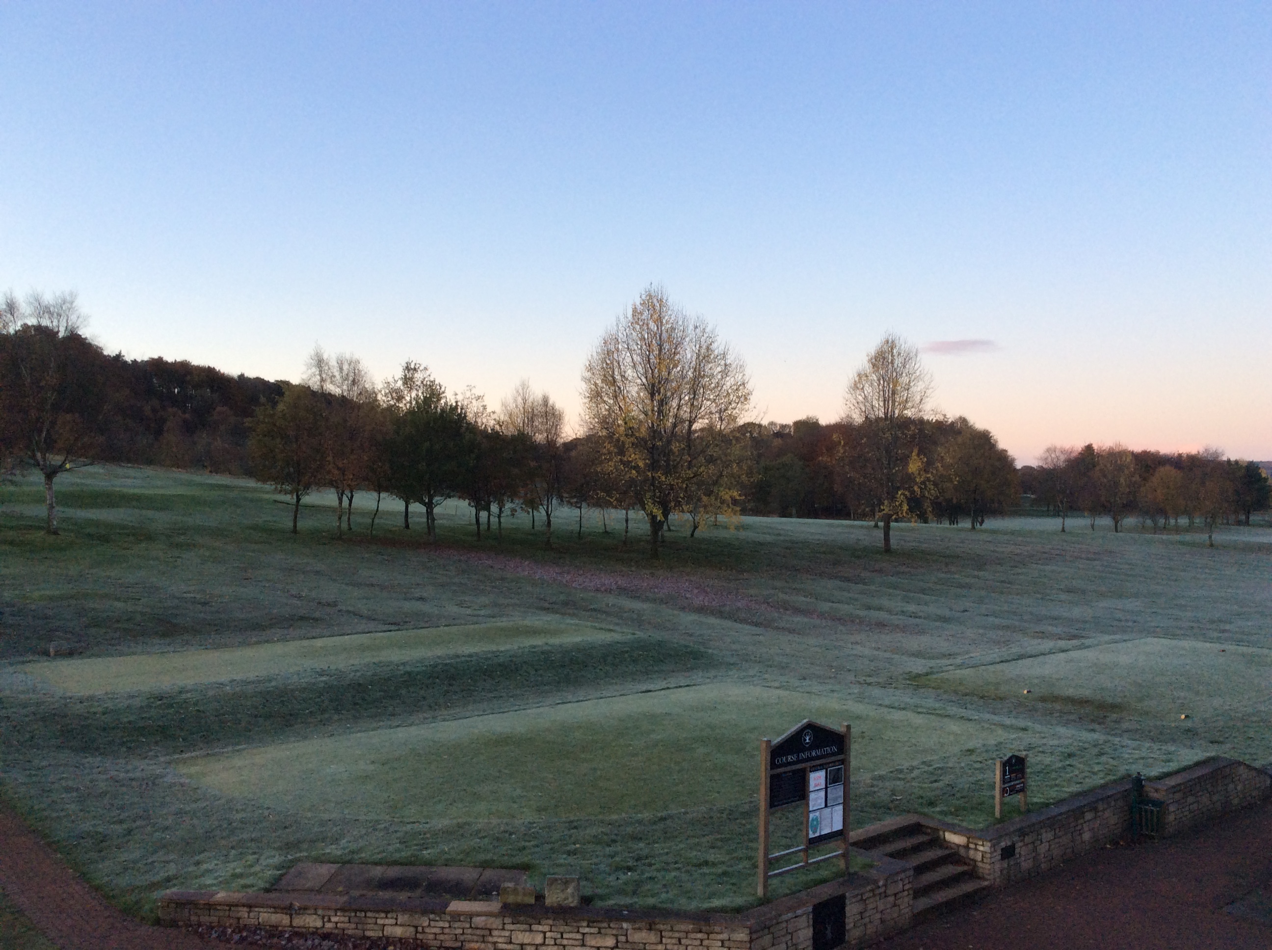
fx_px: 1174
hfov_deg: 56.9
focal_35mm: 32
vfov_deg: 44.1
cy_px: 475
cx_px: 636
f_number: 2.4
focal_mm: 3.3
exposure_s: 1/100
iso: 50
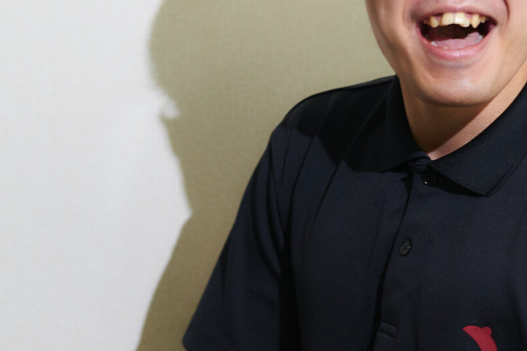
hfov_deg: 13.0
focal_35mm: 158
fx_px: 2311
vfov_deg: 8.7
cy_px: 246
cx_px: 412
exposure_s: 1/125
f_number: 2
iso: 125
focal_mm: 50
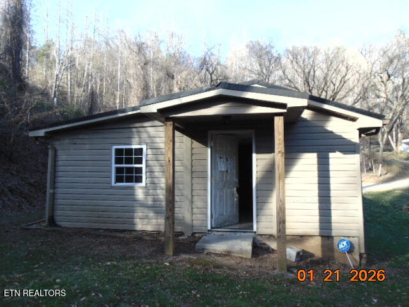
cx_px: 204
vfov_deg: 54.9
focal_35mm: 25
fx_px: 295
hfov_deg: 69.4
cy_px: 154
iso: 80
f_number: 3
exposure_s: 1/200
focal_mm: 4.5
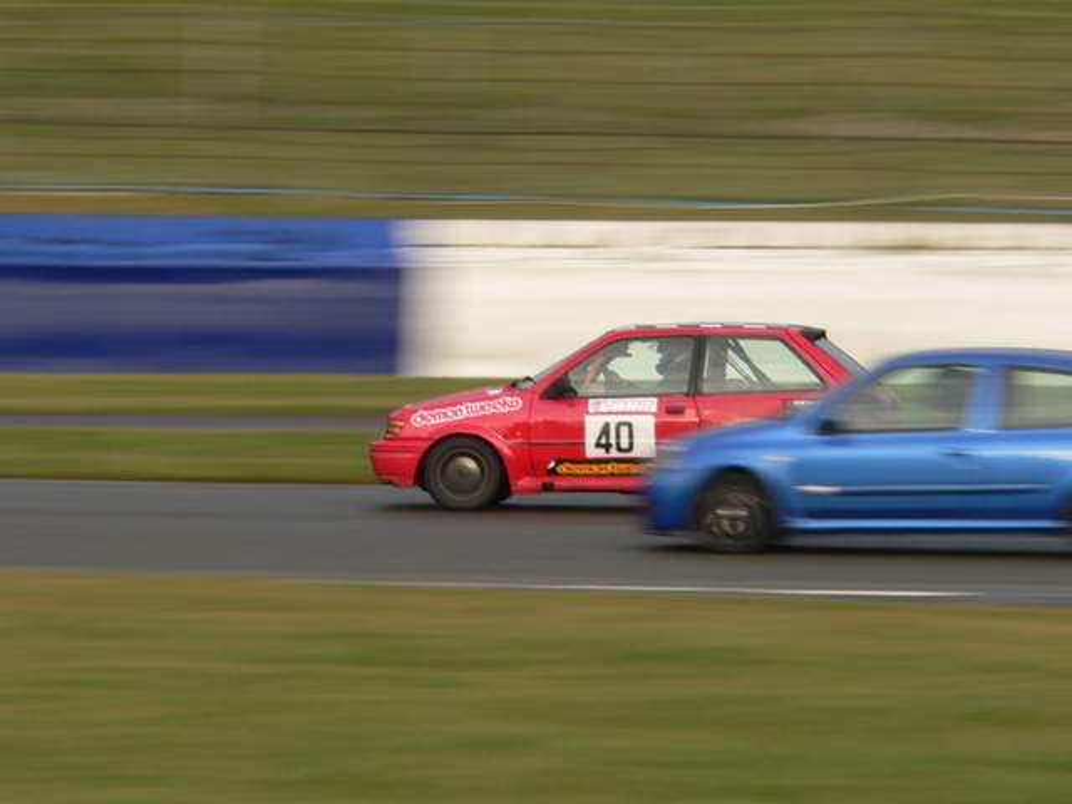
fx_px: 13378
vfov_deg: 3.4
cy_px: 402
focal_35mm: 432
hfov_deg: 4.6
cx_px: 536
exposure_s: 1/40
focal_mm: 72
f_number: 8
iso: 80
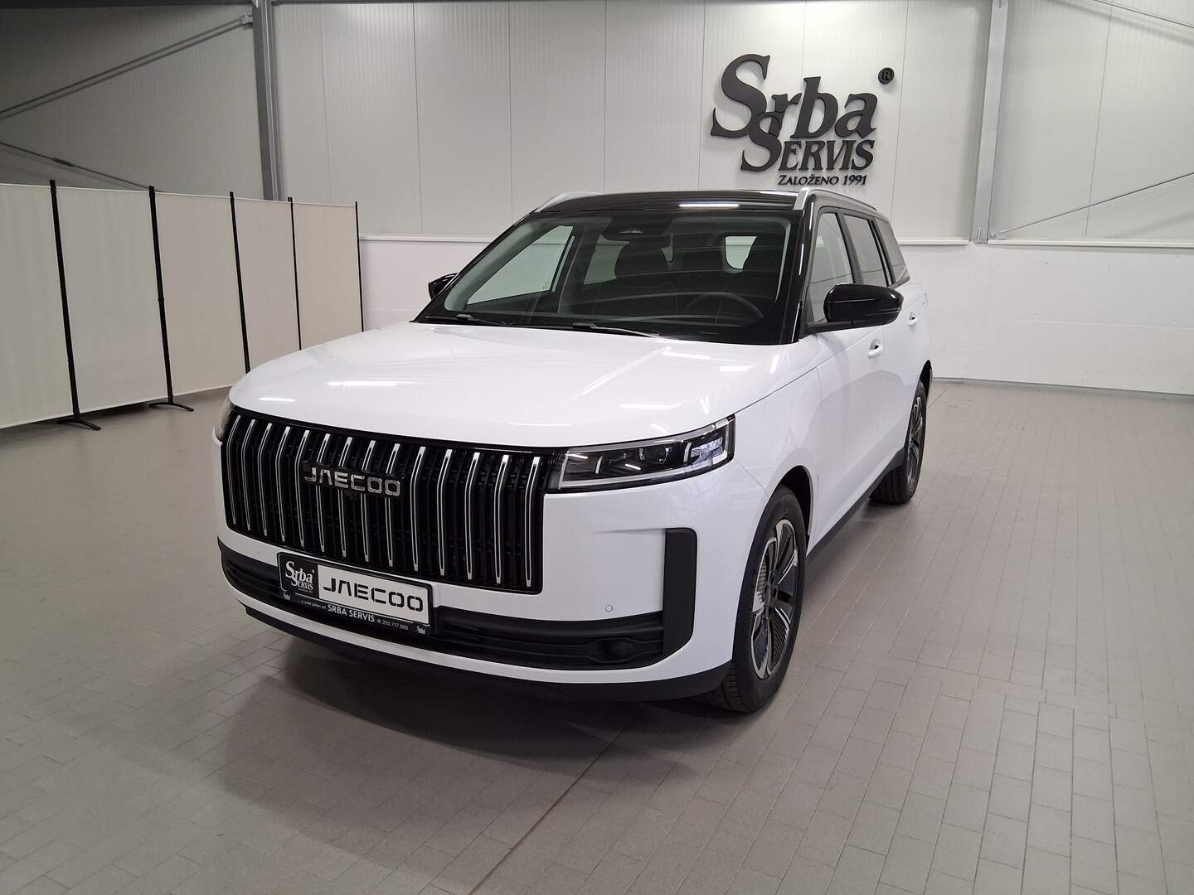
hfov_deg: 67.3
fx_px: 897
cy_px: 448
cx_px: 597
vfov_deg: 53.1
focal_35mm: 26
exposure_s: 1/100
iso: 250
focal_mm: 3.98
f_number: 1.8
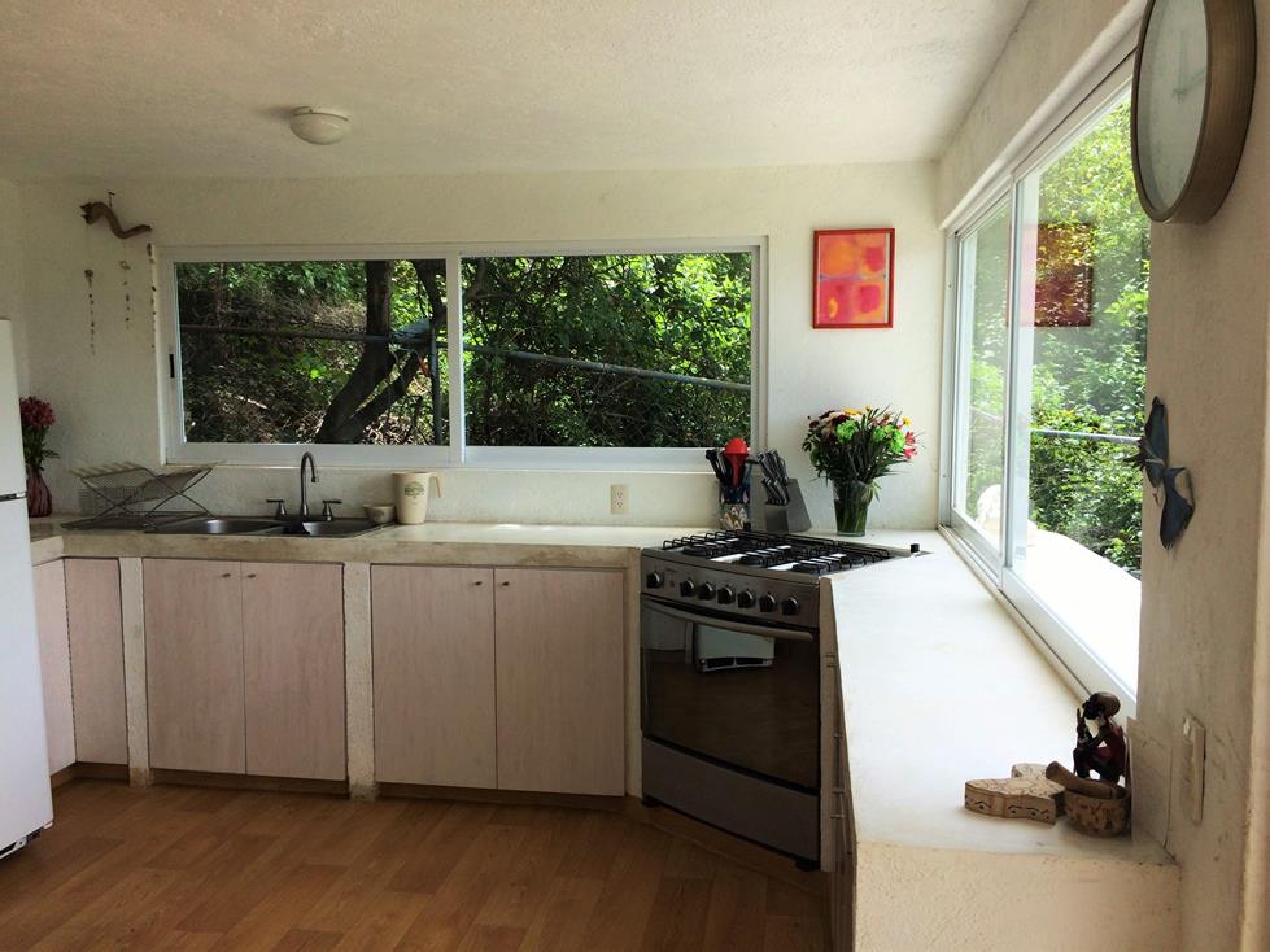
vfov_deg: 48.2
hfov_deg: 61.7
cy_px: 476
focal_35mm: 29
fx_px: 1064
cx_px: 635
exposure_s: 1/436
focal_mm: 4.15
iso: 32
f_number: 2.2
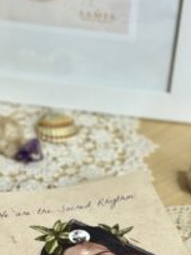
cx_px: 101
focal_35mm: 94
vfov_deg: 20.6
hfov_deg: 15.7
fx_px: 692
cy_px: 215
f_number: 1.78
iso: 160
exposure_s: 1/50
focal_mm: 6.86
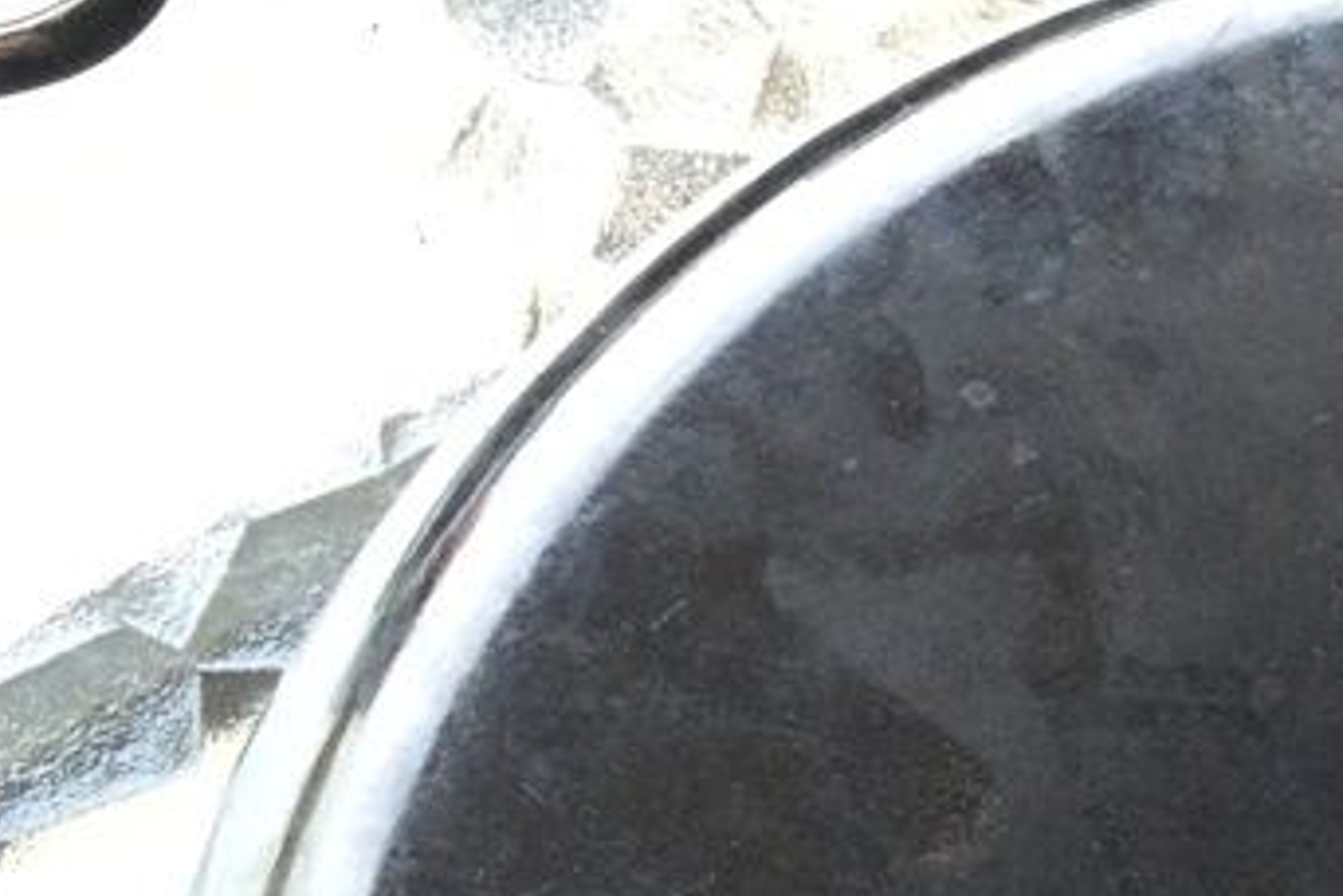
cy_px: 1004
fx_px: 3059
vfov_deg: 16.1
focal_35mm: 82
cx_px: 1712
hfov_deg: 22.4
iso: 125
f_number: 2.2
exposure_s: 1/30
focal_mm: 4.12
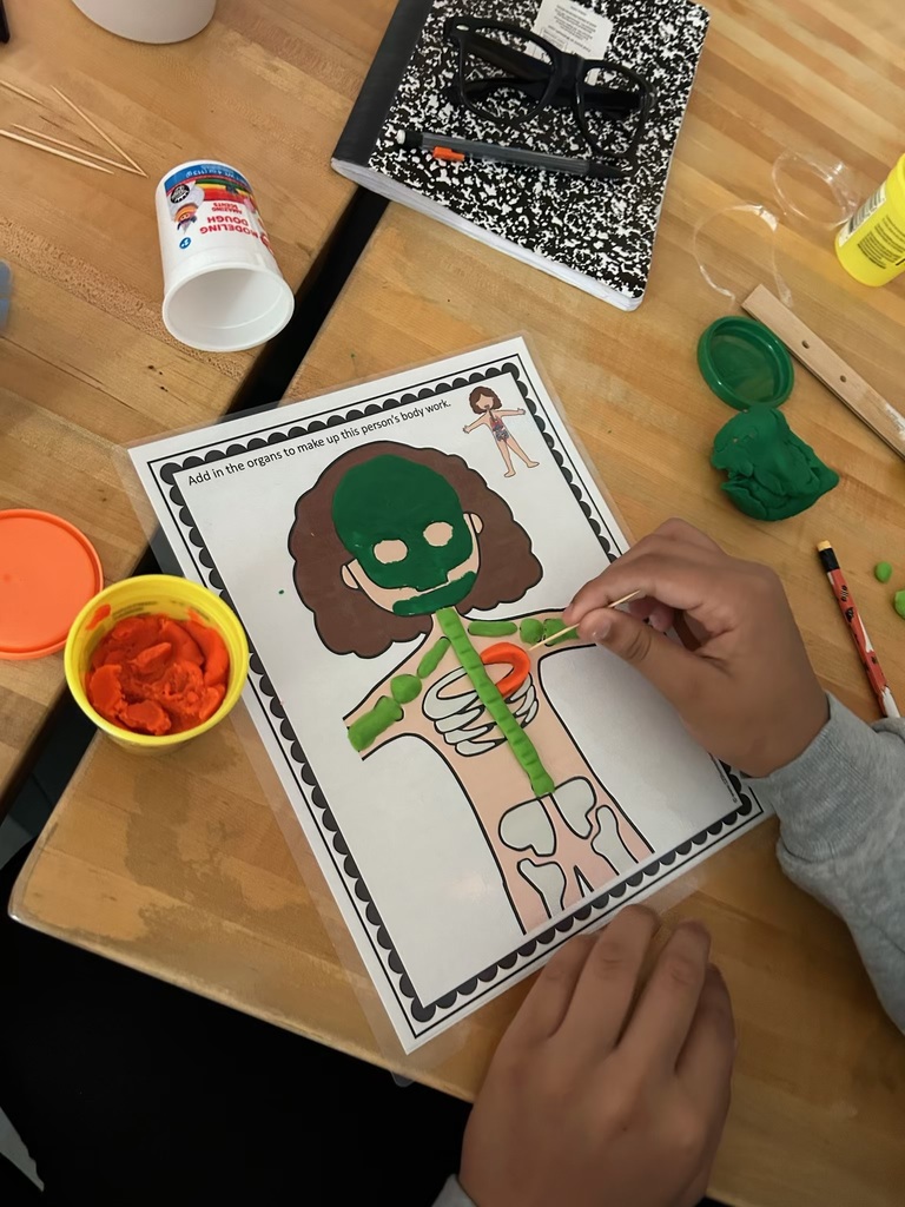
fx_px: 906
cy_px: 604
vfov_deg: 67.3
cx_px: 452
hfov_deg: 53.1
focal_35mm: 26
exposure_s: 1/36
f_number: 1.5
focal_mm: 5.7
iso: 400
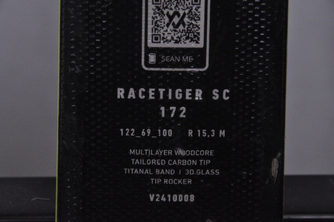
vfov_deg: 8.7
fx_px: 1460
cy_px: 111
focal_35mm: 158
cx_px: 167
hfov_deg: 13.1
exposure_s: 1/125
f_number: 9.5
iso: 3200
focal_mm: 105
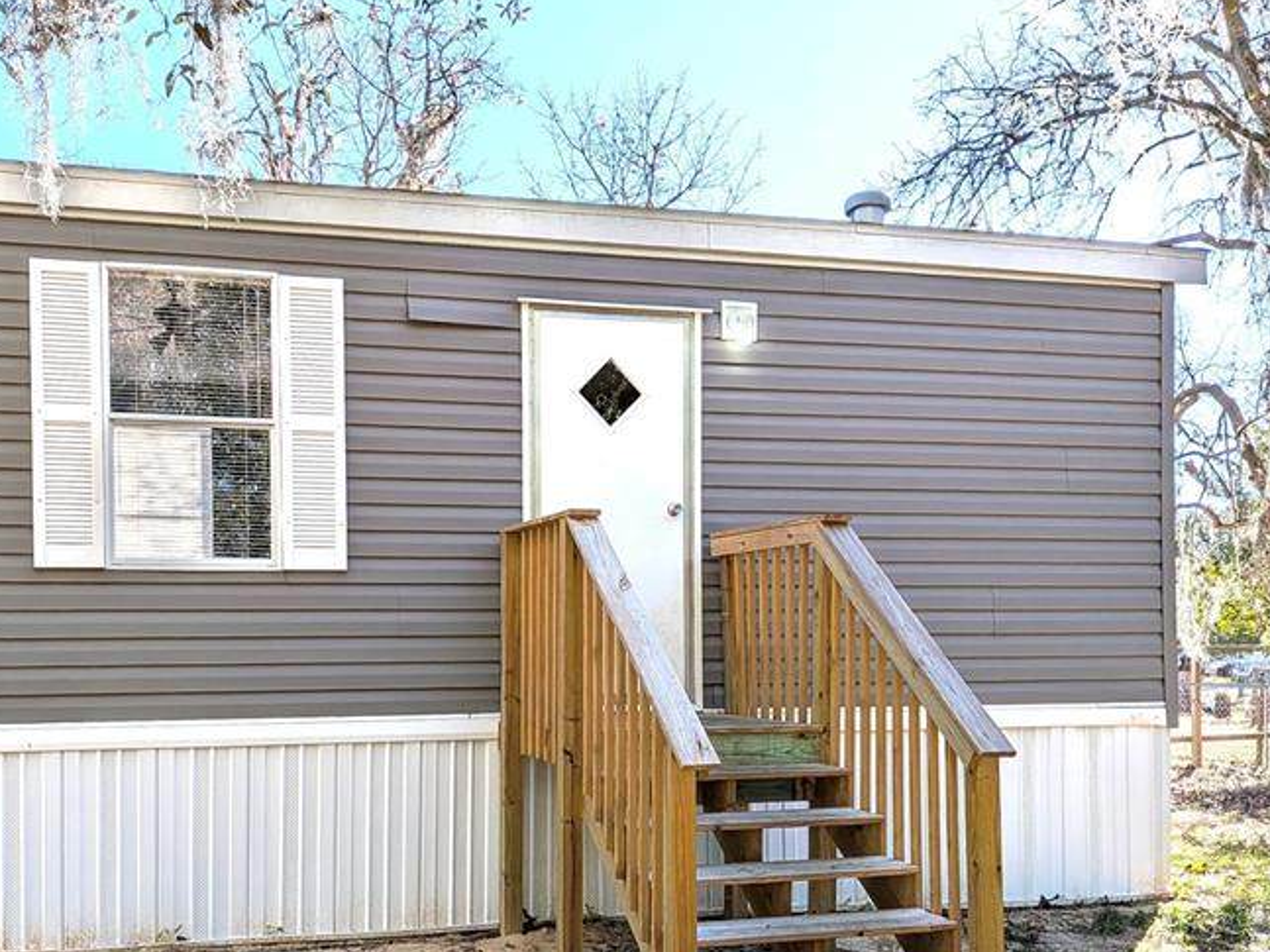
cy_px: 671
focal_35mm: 38
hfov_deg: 48.7
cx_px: 520
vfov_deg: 37.1
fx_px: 1394
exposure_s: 1/1221
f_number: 1.7
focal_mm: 4.53
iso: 29
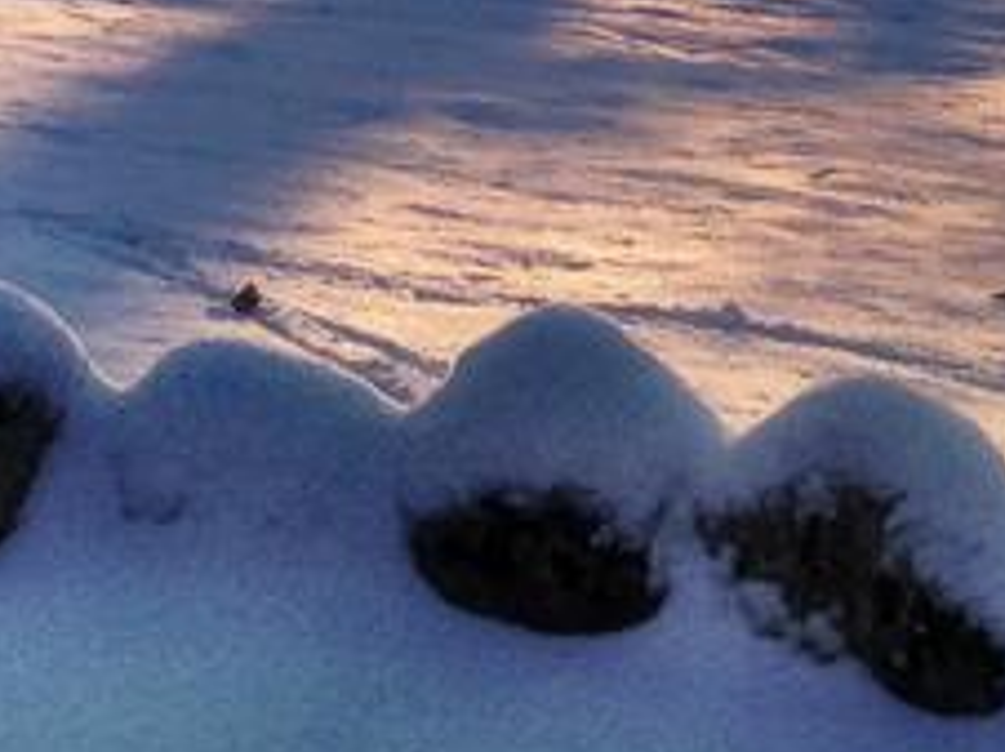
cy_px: -854
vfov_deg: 7.6
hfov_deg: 10.4
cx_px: -338
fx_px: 5394
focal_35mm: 186
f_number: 2.4
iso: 50
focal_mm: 4.28
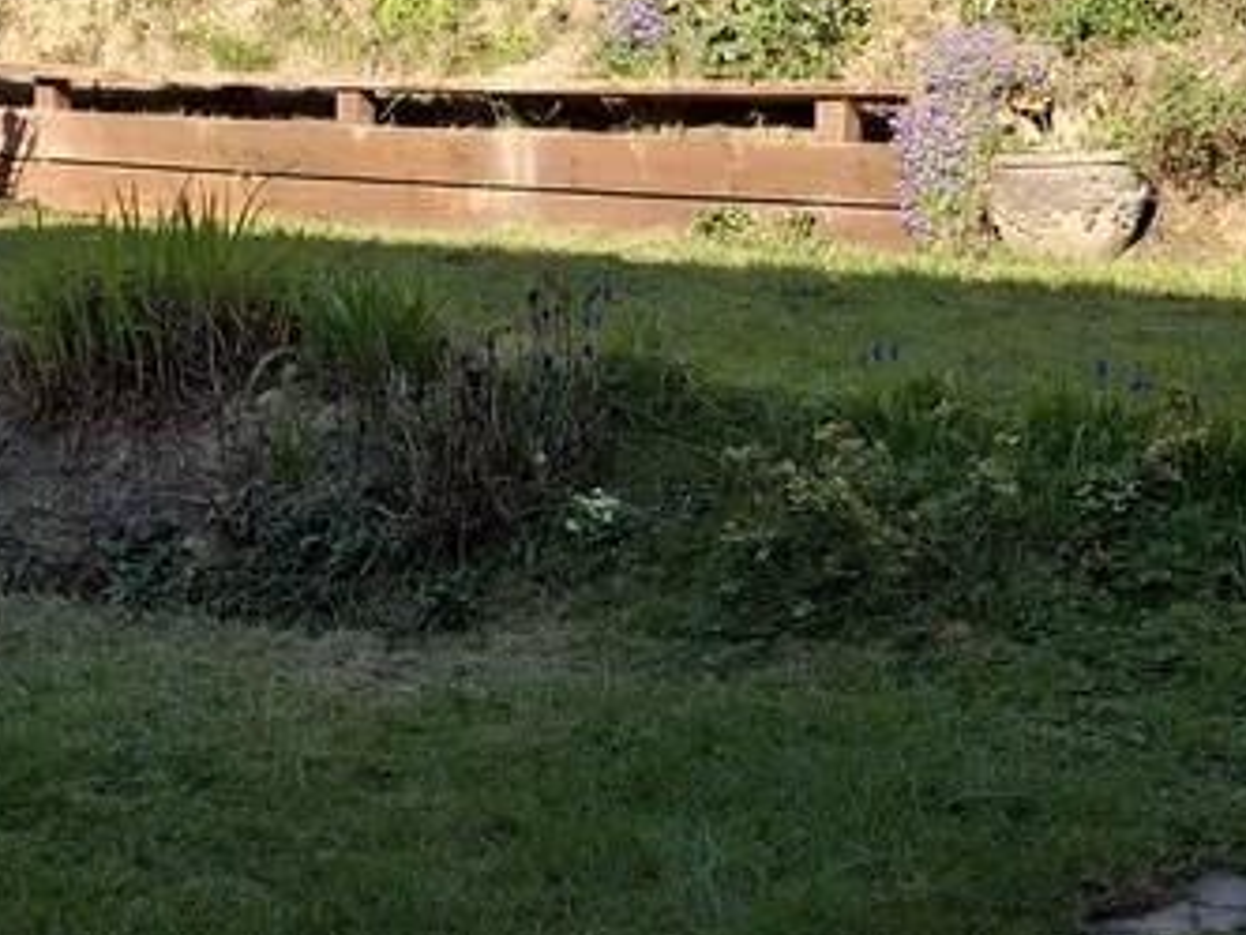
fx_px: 2772
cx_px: 330
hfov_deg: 25.1
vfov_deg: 19.0
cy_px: 240
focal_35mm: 77
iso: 32
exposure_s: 1/1116
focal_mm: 4.69
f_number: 1.8
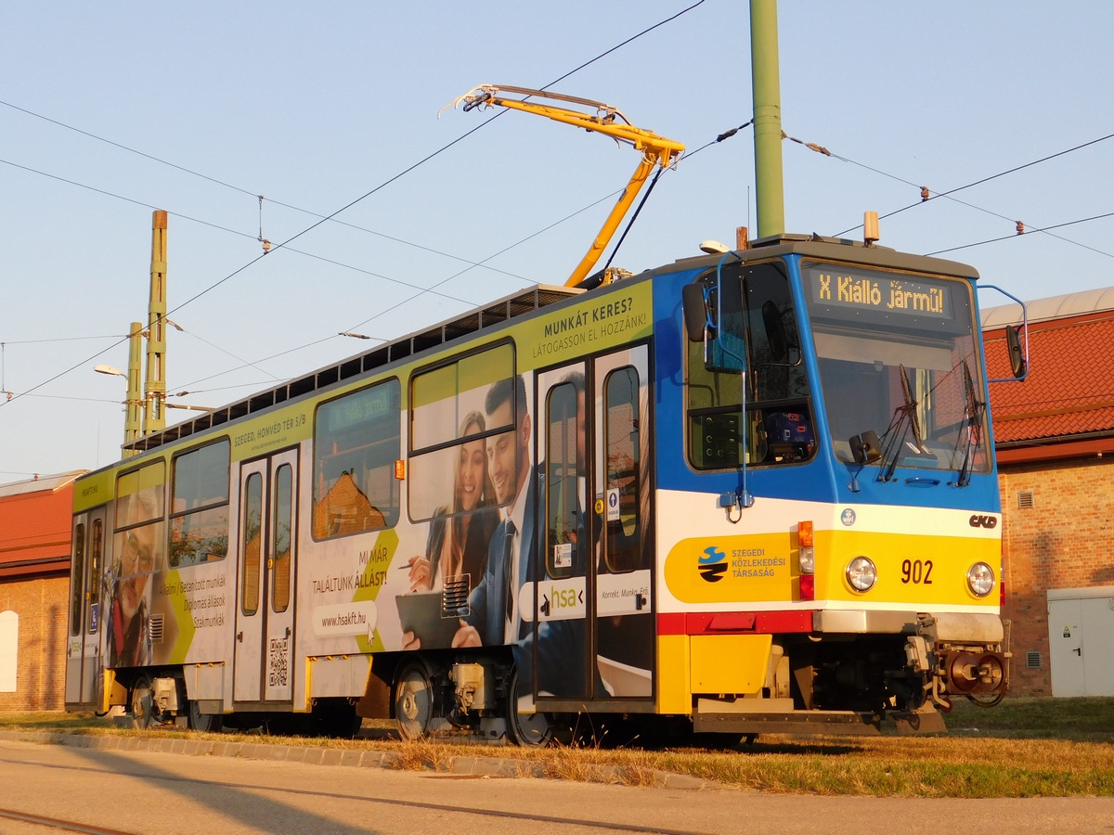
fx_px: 1641
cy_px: 418
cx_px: 557
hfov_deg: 37.5
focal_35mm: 51
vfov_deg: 28.6
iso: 125
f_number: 3.8
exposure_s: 1/400
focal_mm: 9
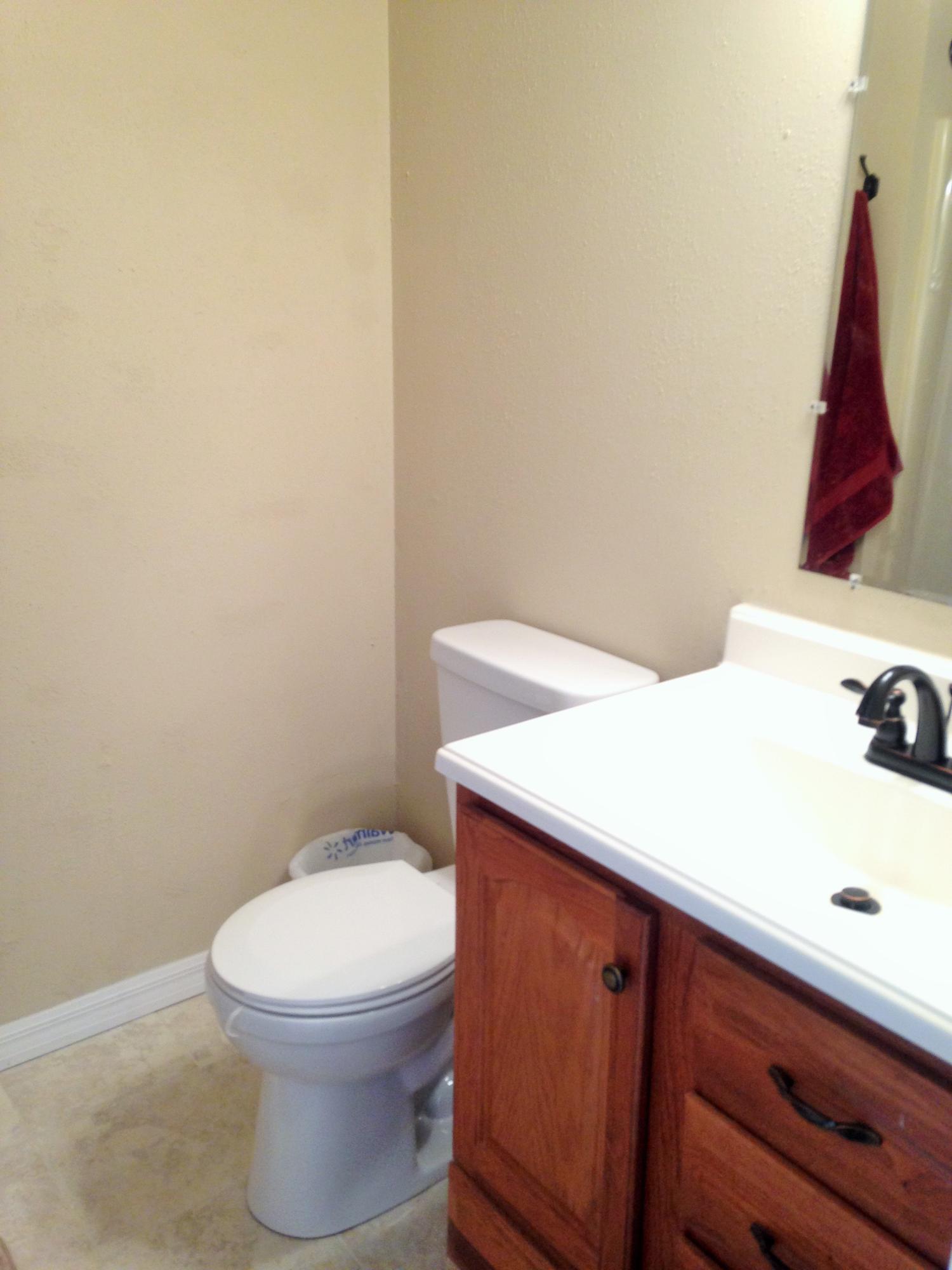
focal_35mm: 33
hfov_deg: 42.9
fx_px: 1210
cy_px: 635
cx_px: 476
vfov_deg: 55.4
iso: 100
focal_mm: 4.12
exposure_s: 1/20
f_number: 2.4
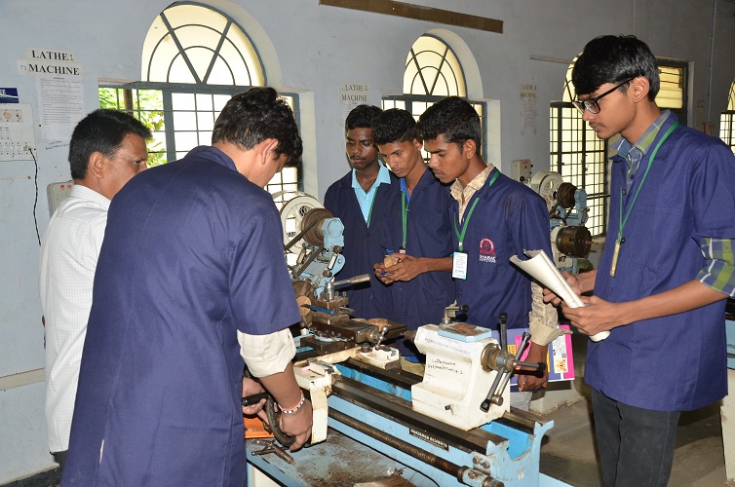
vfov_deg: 39.8
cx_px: 368
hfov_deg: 57.3
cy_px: 244
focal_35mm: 33
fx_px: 673
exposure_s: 1/125
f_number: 4.5
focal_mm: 22
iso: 800
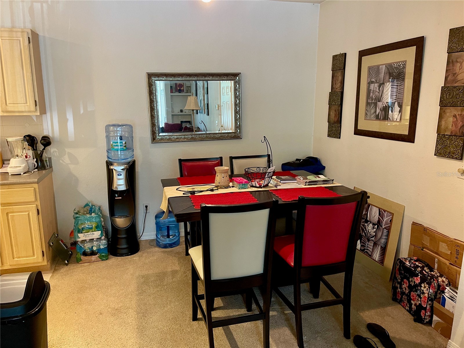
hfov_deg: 67.3
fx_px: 349
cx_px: 232
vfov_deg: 53.1
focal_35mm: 26
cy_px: 174
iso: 400
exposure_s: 1/40
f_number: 1.6
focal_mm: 5.1
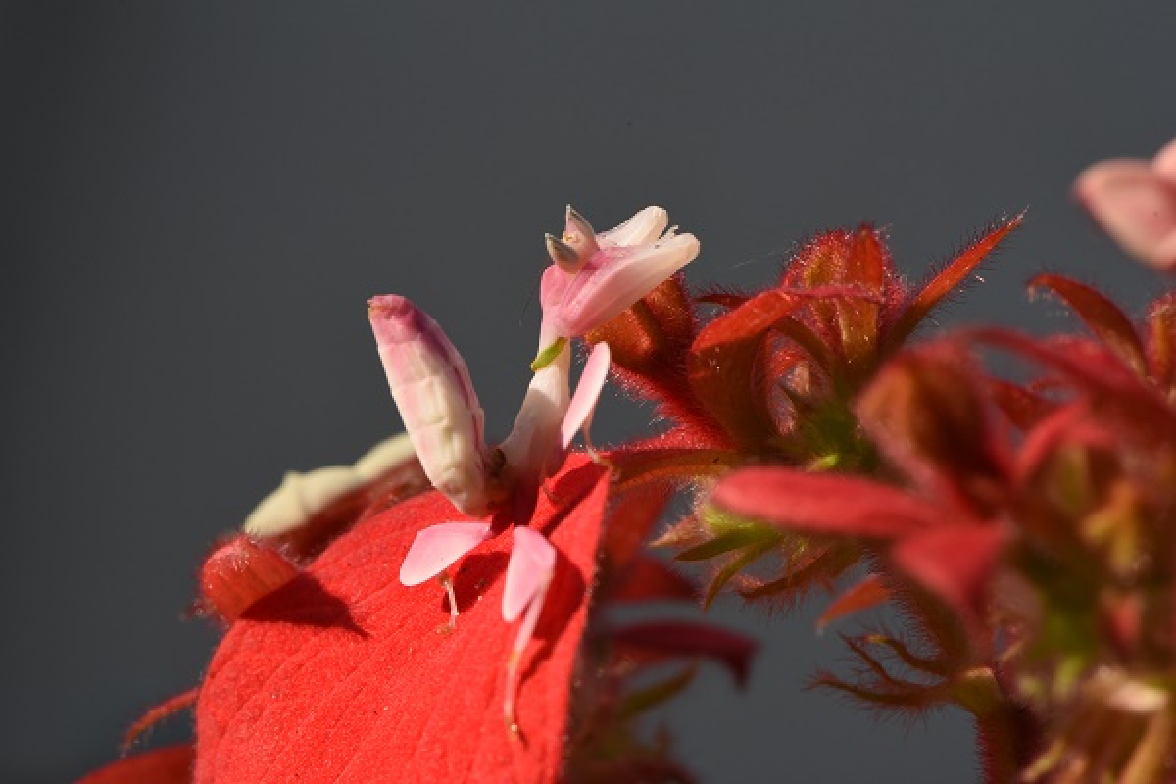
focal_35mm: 105
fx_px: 3430
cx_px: 588
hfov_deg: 19.5
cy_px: 392
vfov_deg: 13.0
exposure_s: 1/250
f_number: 25
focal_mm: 105
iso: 1000
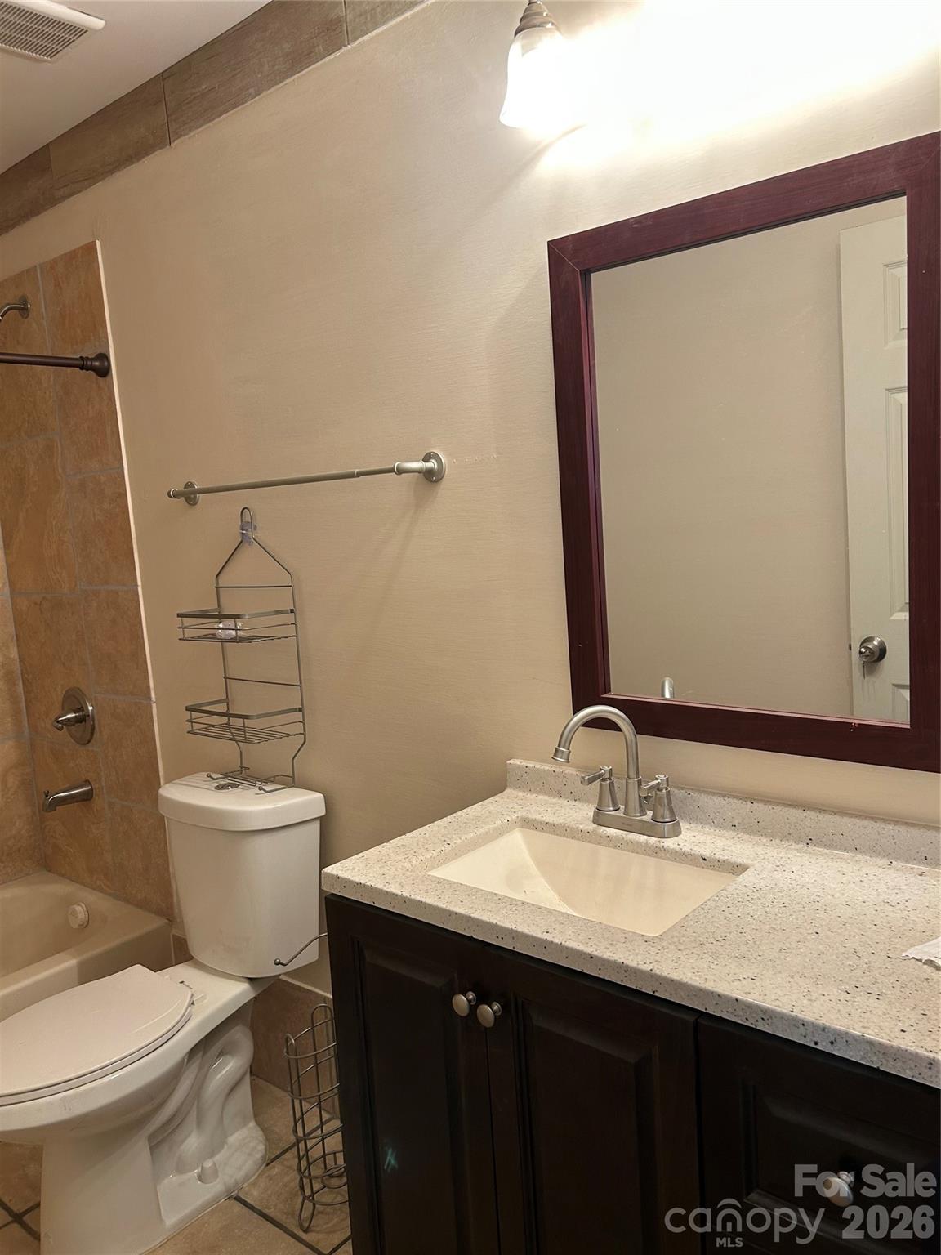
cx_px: 470
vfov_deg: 67.3
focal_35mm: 26
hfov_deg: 53.1
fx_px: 942
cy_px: 628
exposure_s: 1/60
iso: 125
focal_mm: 5.7
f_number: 1.5
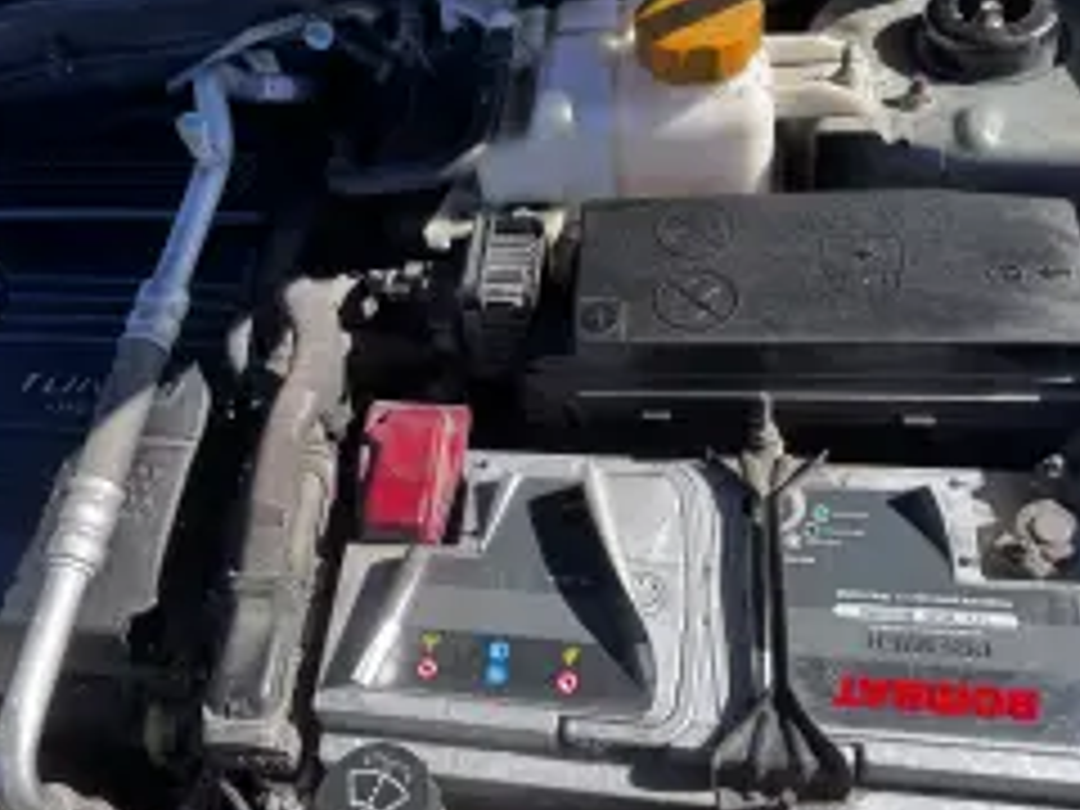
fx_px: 1123
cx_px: 382
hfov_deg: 50.6
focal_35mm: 36
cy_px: 351
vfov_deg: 39.6
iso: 80
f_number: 1.78
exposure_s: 1/938
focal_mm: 6.76
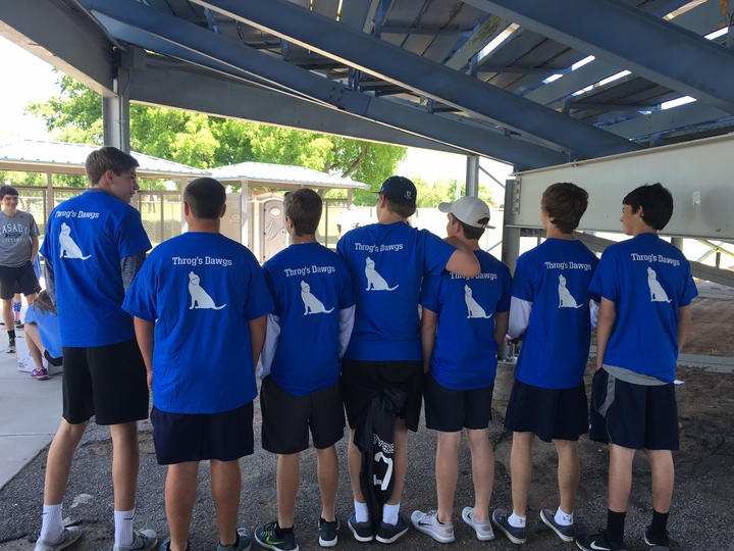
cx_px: 367
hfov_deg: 61.7
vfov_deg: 48.2
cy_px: 276
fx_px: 615
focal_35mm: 29
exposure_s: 1/120
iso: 25
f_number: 2.2
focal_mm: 4.15
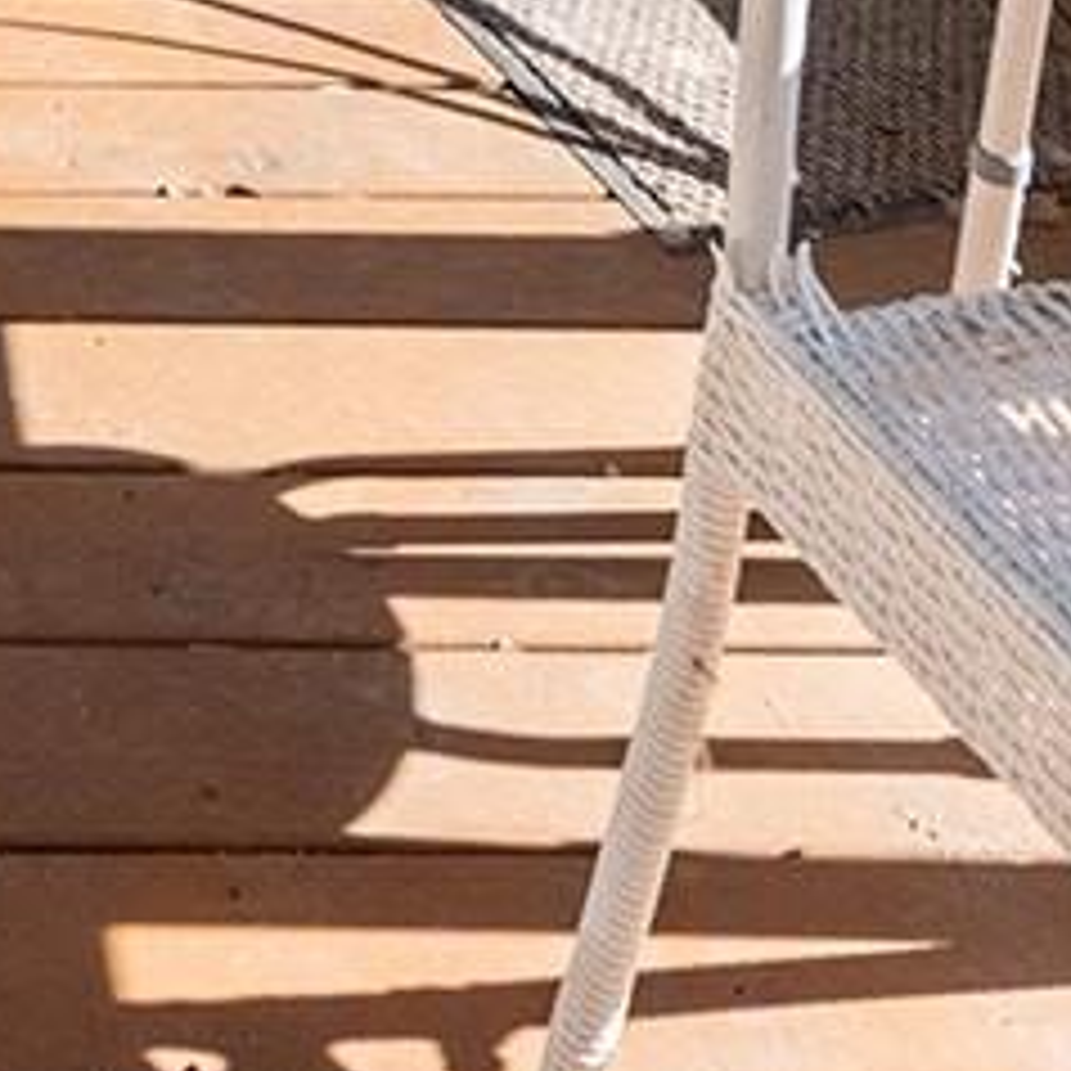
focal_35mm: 80
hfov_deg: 20.0
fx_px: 2800
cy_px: -1066
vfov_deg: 16.5
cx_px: -279
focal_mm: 14
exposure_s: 1/4000
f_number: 8
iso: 320
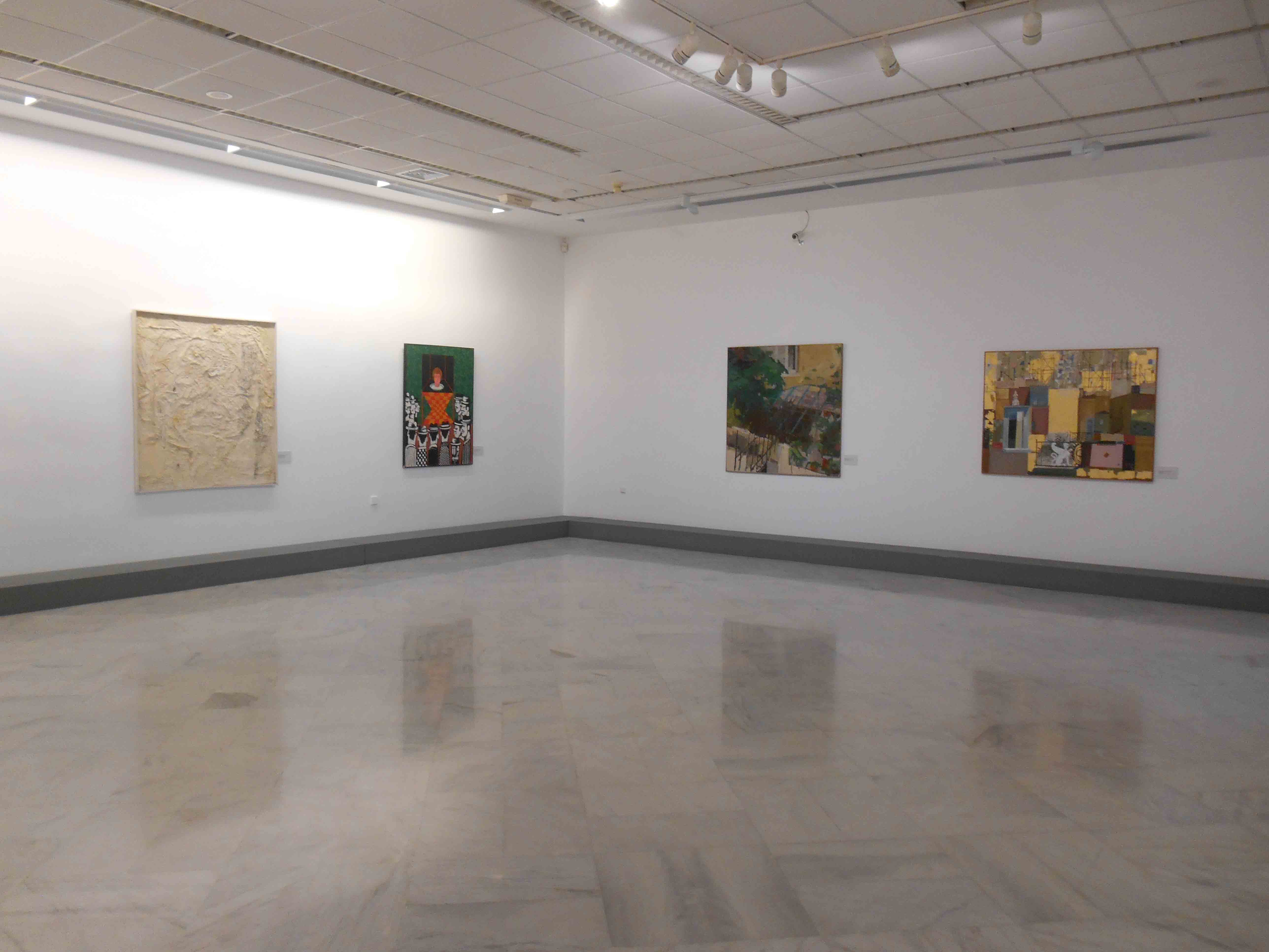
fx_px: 953
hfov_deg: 67.3
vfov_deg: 53.1
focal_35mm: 26
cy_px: 476
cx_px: 634
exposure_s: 1/30
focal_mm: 4.7
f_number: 3.4
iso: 250
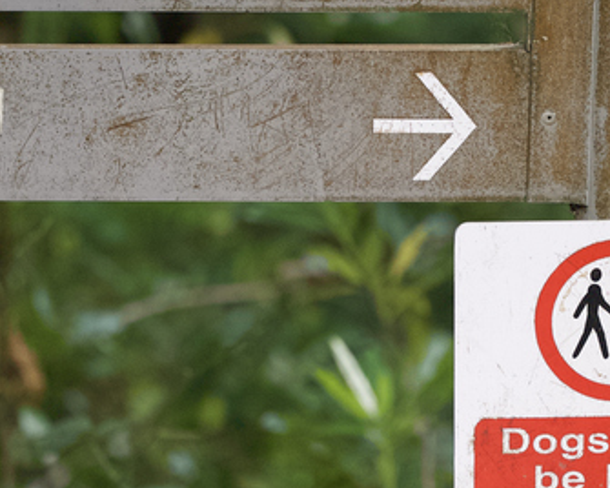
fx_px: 6662
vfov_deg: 4.2
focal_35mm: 369
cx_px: 400
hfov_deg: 5.2
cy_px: 245
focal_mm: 105
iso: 2500
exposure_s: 1/320
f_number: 2.8
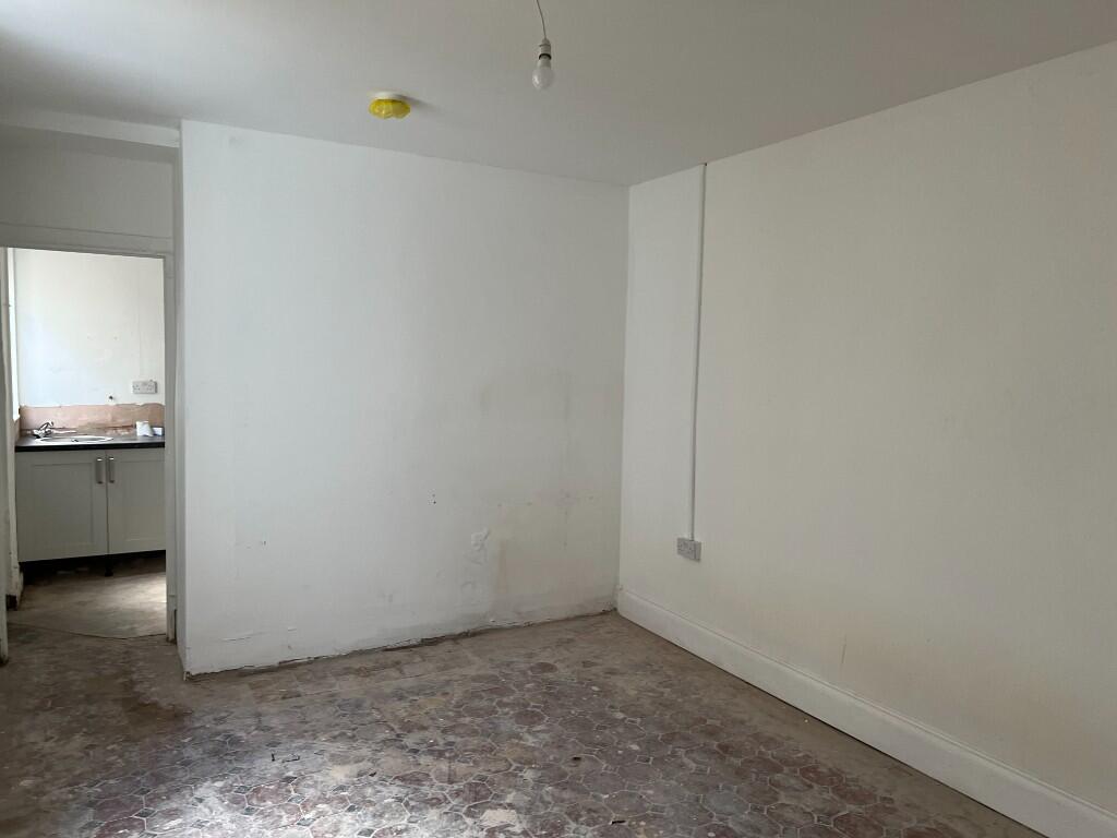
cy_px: 419
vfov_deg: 53.1
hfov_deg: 67.3
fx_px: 839
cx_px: 558
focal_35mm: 26
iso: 125
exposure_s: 1/110
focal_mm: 5.7
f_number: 1.5
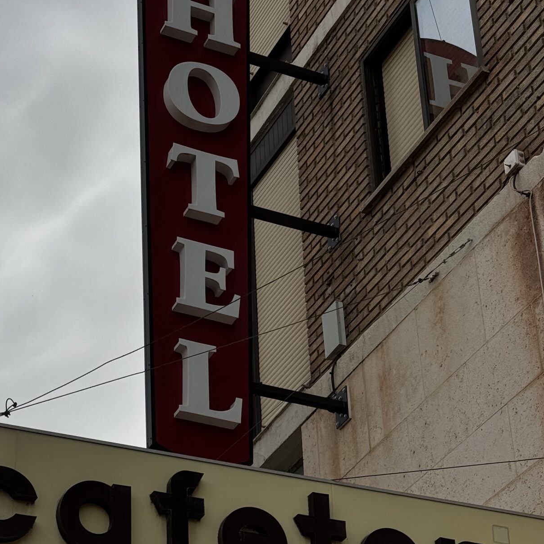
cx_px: 263
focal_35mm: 90
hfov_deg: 19.3
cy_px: 343
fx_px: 1600
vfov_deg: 19.3
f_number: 1.78
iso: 64
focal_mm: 6.76
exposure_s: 1/1984
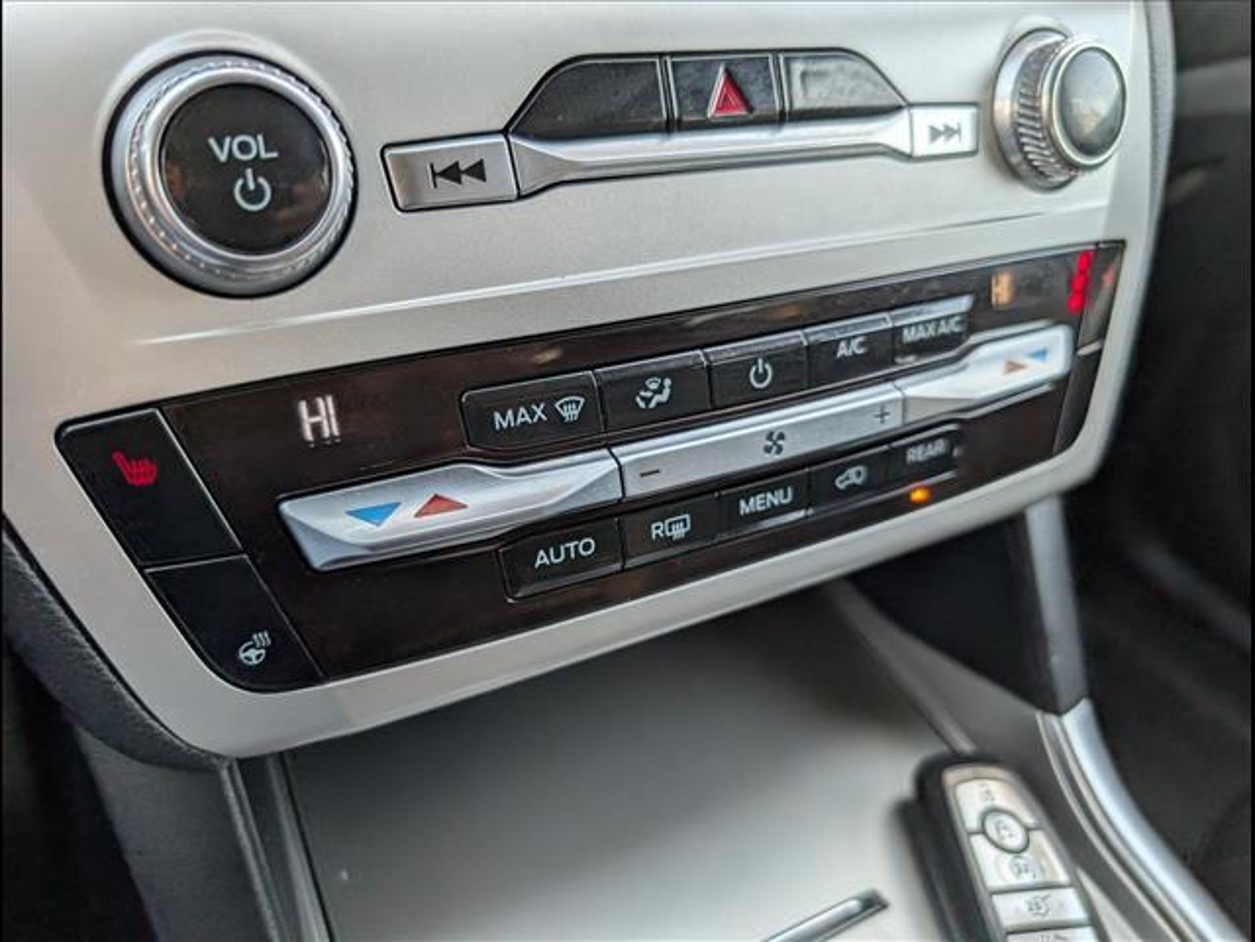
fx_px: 870
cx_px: 628
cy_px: 471
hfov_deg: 71.6
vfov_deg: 56.8
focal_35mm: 24
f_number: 1.68
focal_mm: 6.9
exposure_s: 1/182
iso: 95
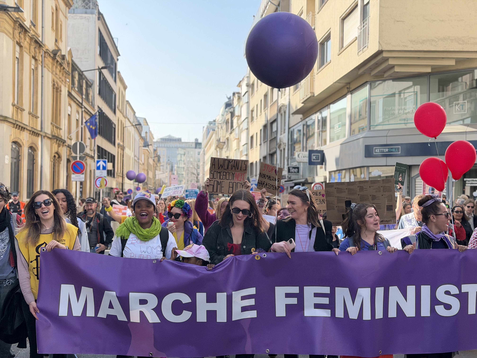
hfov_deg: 39.7
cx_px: 238
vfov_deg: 30.3
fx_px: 661
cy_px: 179
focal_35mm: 48
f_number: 1.78
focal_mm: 6.76
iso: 100
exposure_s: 1/1575
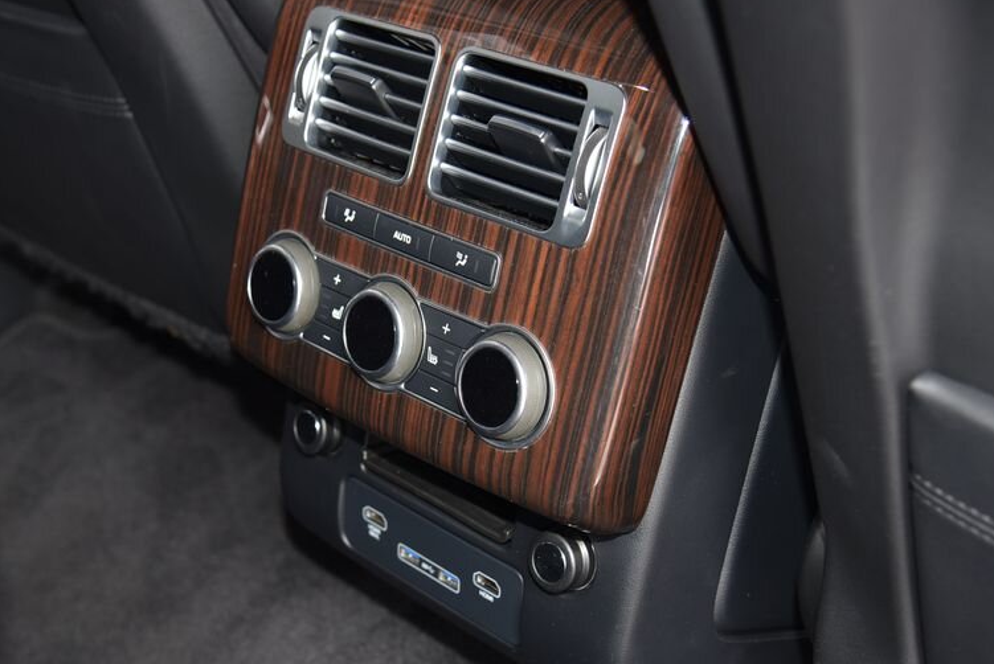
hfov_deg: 33.3
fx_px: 1658
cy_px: 354
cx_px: 442
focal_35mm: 60
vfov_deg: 22.7
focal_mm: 44
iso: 500
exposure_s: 1/60
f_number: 4.5
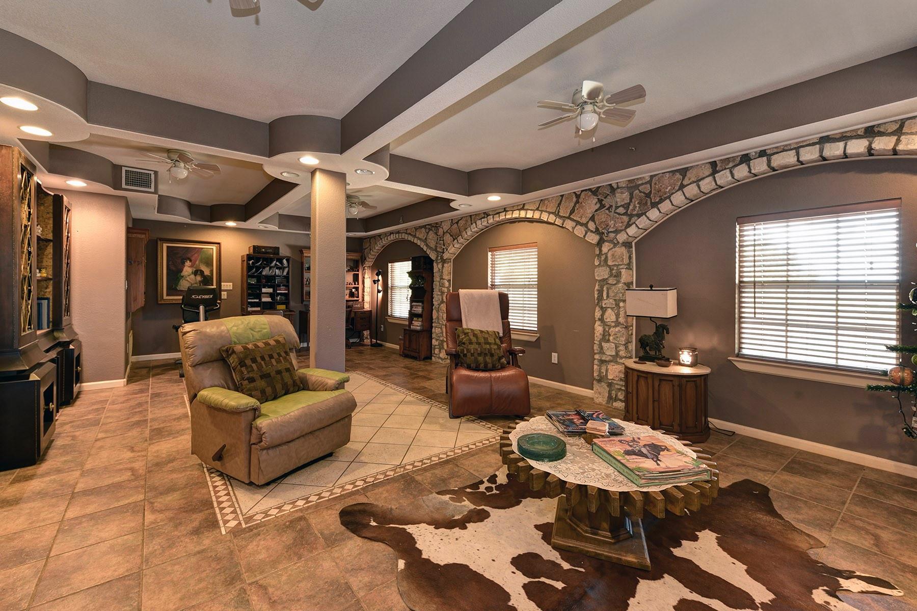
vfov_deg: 81.2
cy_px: 306
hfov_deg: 104.3
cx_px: 458
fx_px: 357
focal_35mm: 14
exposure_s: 1/2.5
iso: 320
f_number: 8
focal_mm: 14
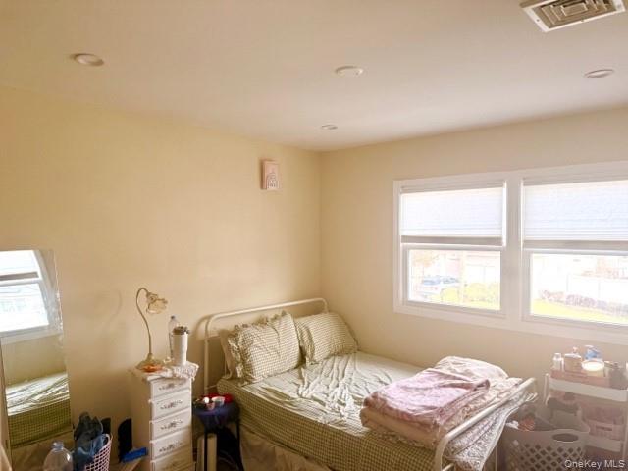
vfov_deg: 56.8
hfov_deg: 71.6
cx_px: 314
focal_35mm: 24
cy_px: 236
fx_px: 435
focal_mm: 6.76
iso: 200
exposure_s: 1/228
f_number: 1.78
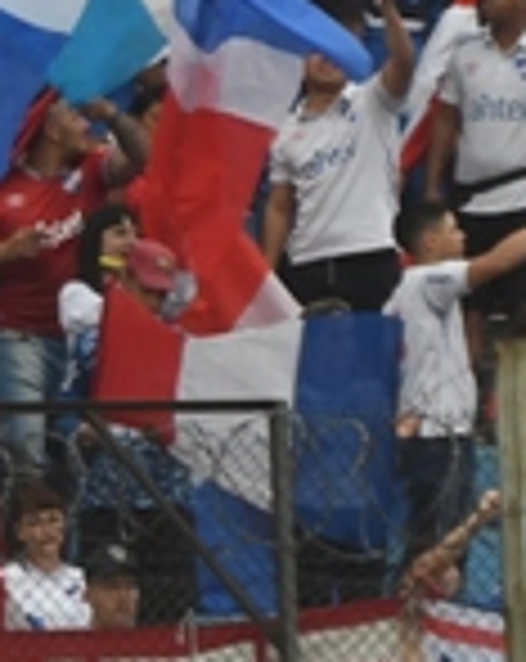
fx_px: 25455
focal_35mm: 1304
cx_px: 27
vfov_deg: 1.5
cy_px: 304
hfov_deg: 1.2
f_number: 4.5
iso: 200
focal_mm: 170
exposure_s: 1/800
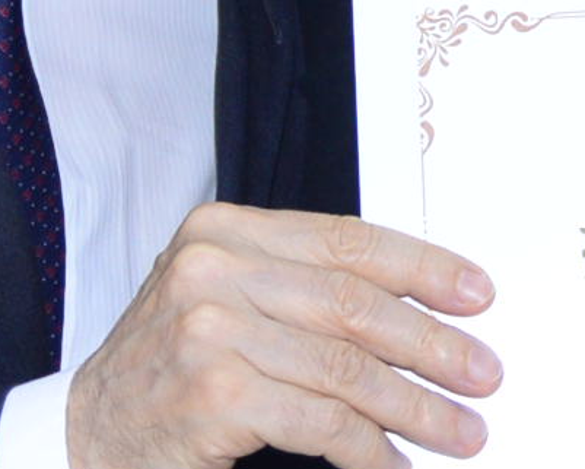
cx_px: 832
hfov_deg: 4.4
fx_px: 7568
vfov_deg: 3.5
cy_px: -193
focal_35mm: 437
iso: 1600
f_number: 6.3
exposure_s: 1/125
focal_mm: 62
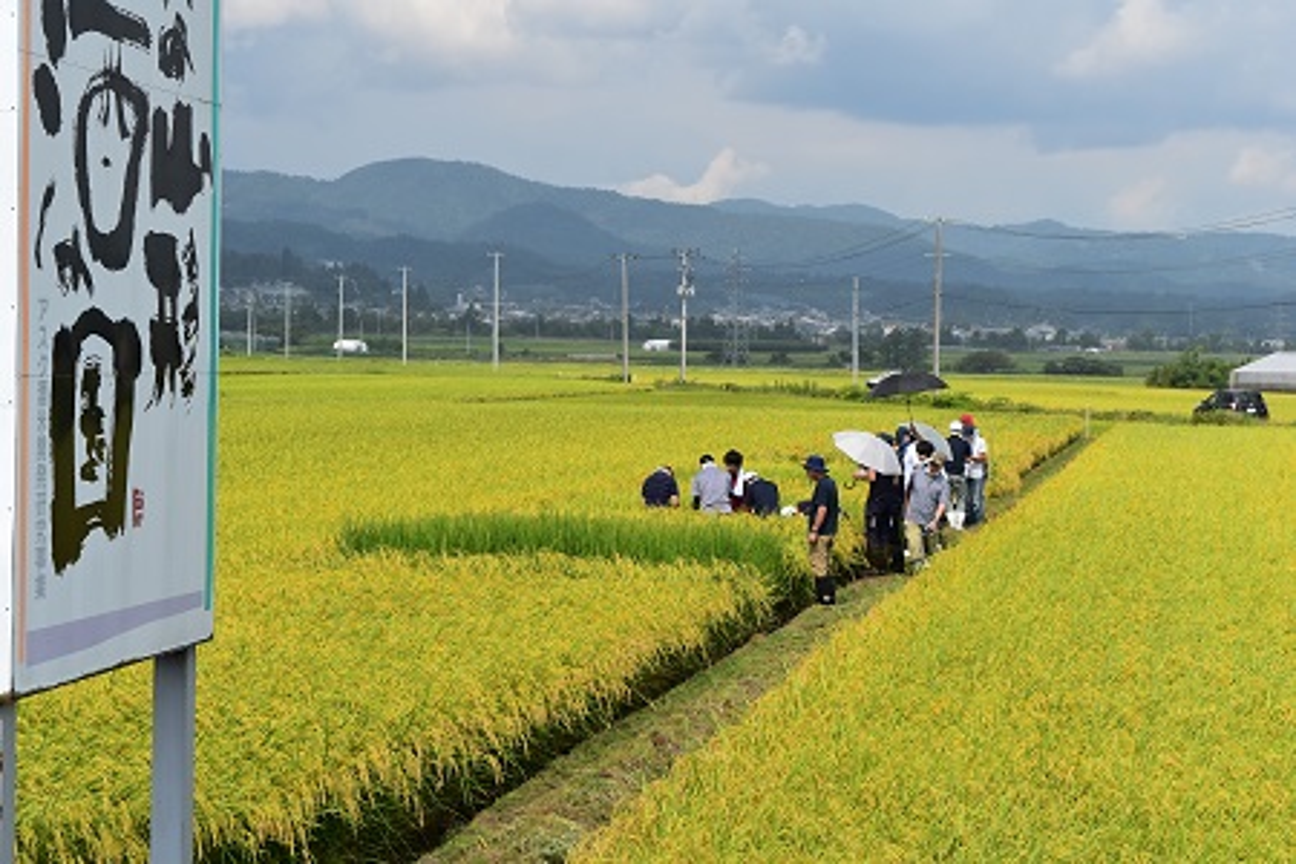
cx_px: 648
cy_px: 432
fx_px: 2970
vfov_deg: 16.6
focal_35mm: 82
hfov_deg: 24.6
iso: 360
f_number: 11
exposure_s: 1/500
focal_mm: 55
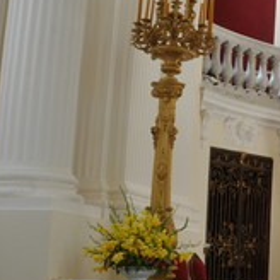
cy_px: 125
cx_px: 470
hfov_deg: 17.6
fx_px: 769
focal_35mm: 84
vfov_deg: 20.6
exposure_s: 1.3
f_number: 18
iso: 200
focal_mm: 18
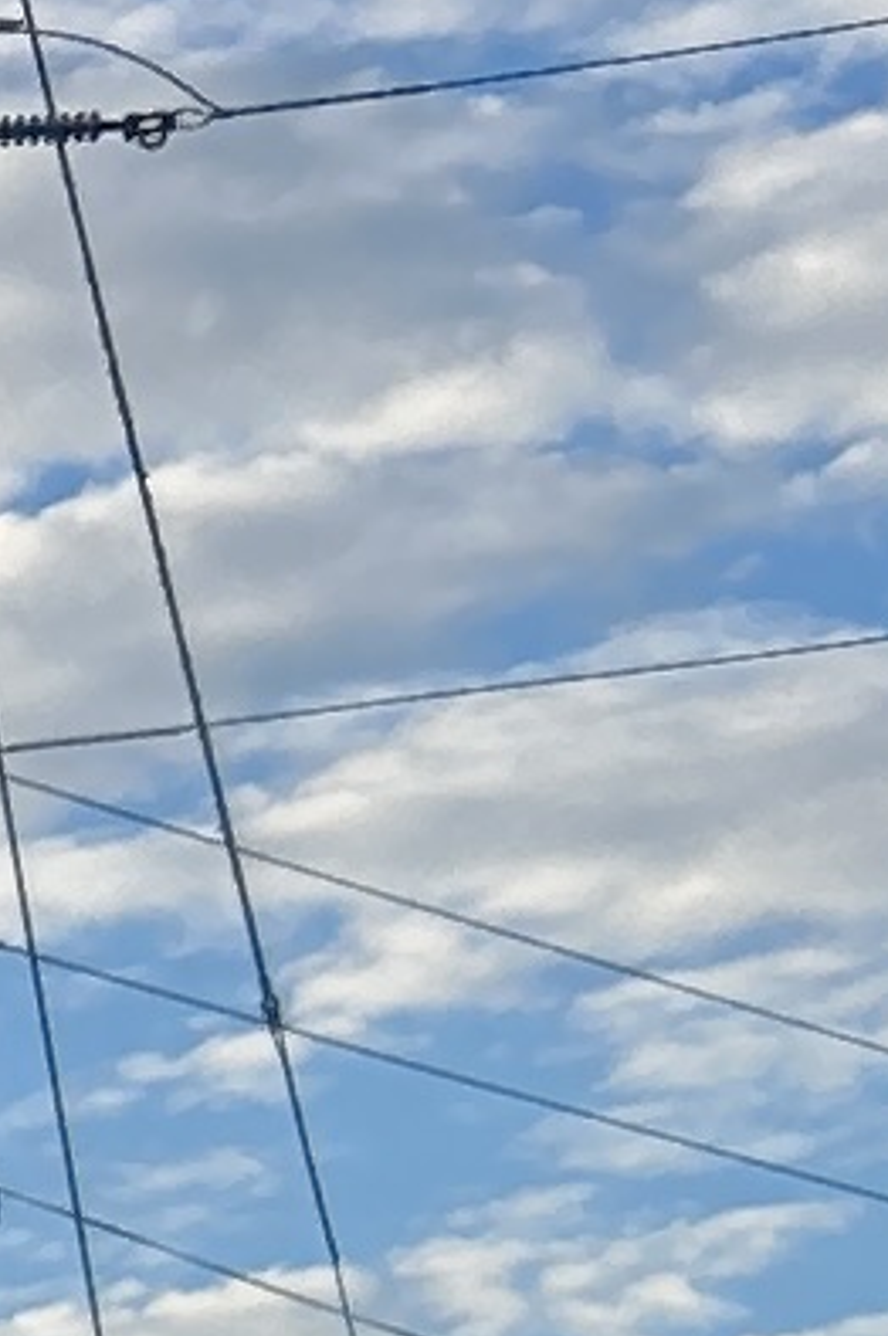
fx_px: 10266
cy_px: 2838
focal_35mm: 277
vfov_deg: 7.1
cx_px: -3945
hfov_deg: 4.2
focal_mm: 5.7
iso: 50
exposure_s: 1/1196
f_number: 1.5
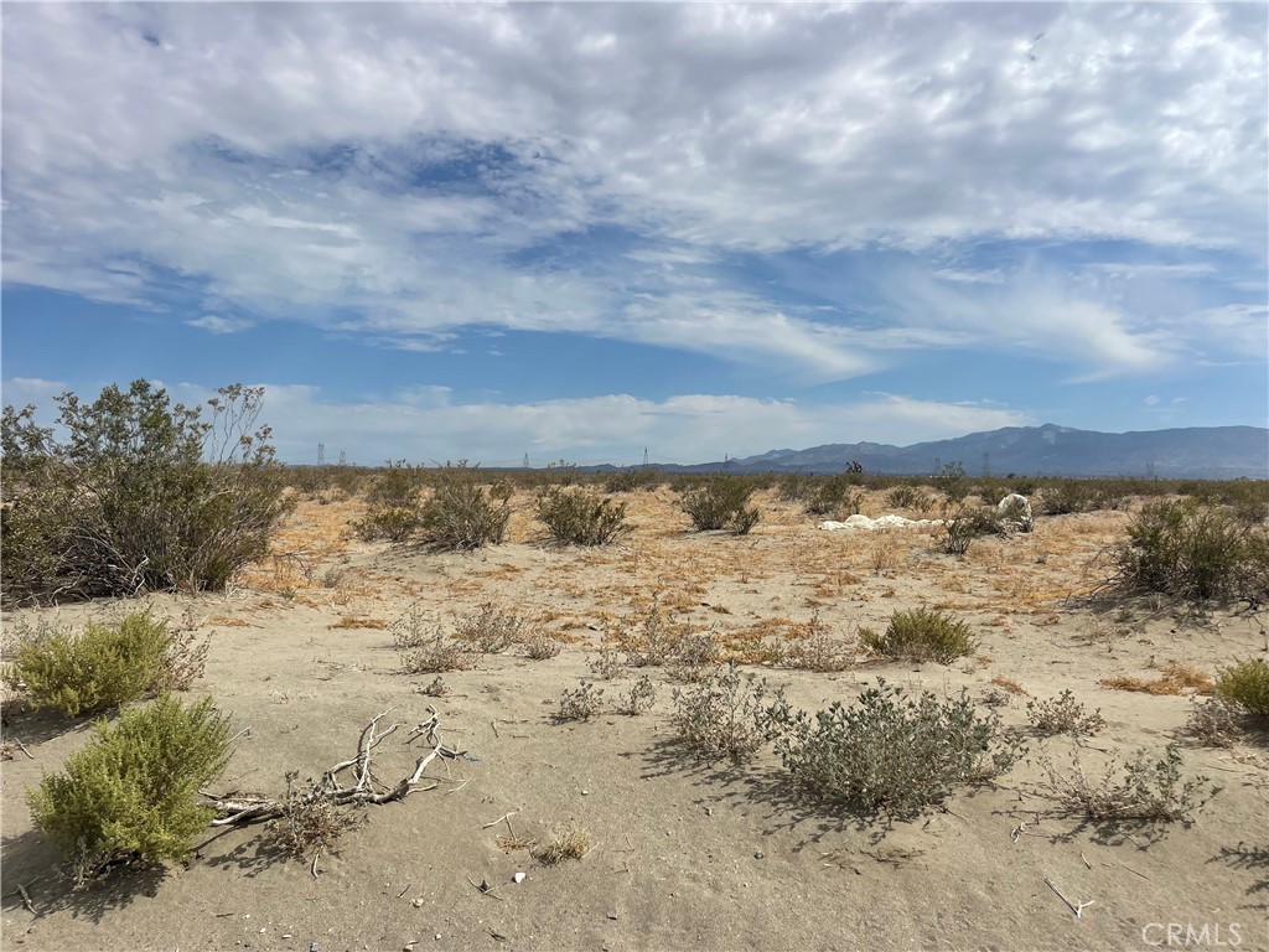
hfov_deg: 67.3
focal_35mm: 26
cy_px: 476
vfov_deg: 53.1
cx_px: 634
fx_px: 953
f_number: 1.6
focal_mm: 5.1
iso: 32
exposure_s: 1/9174
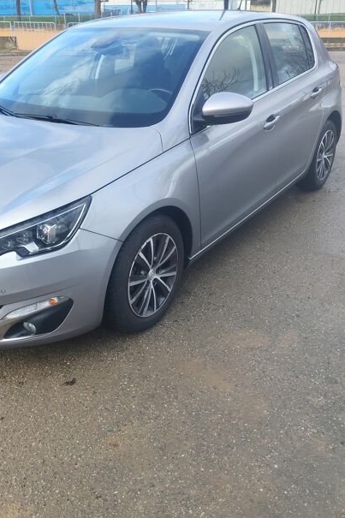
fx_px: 475
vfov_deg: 57.2
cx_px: 161
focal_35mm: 33
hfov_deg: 39.9
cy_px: 266
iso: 64
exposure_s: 1/100
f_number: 1.65
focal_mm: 6.14
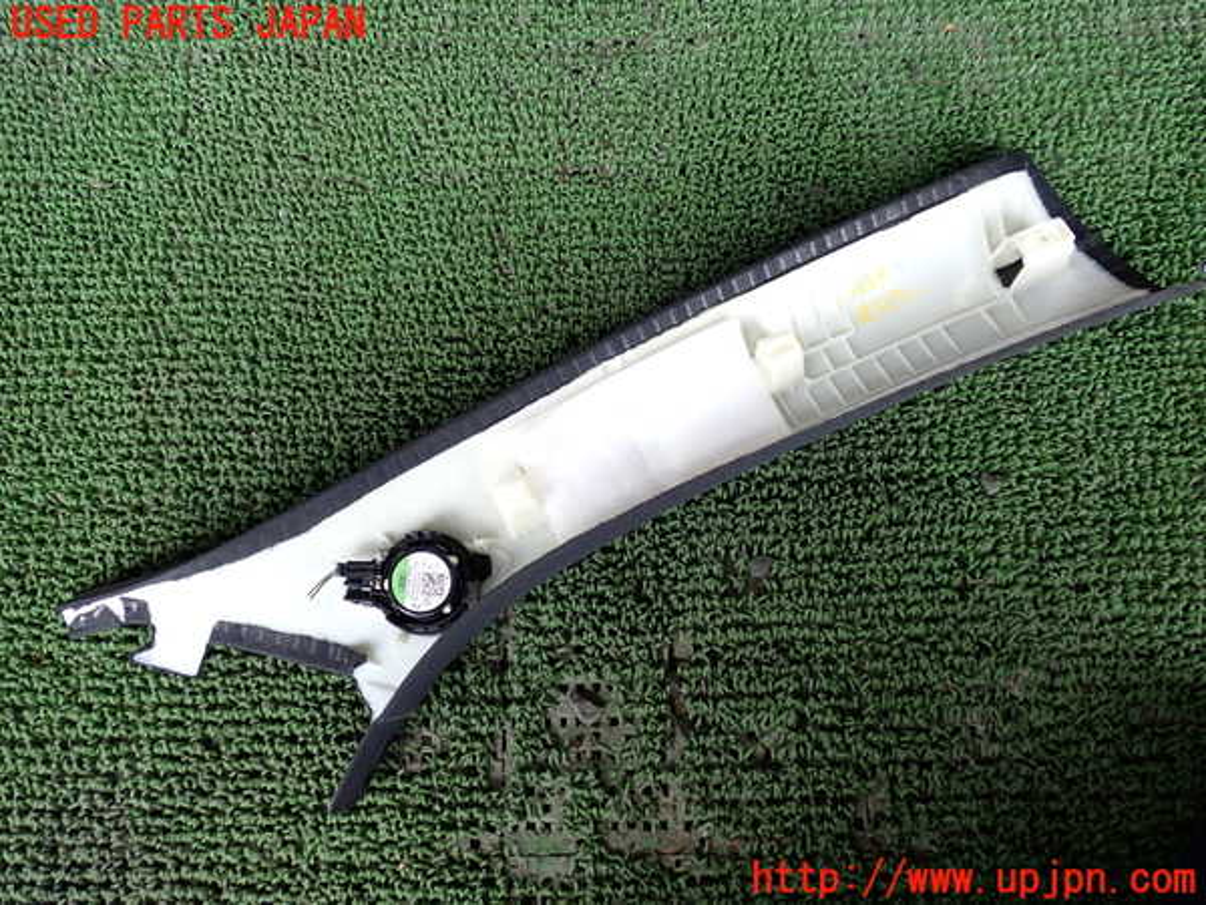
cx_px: 603
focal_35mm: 30
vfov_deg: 46.8
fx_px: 1045
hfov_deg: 60.0
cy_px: 452
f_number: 2.3
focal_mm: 5.4
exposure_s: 1/80
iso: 200
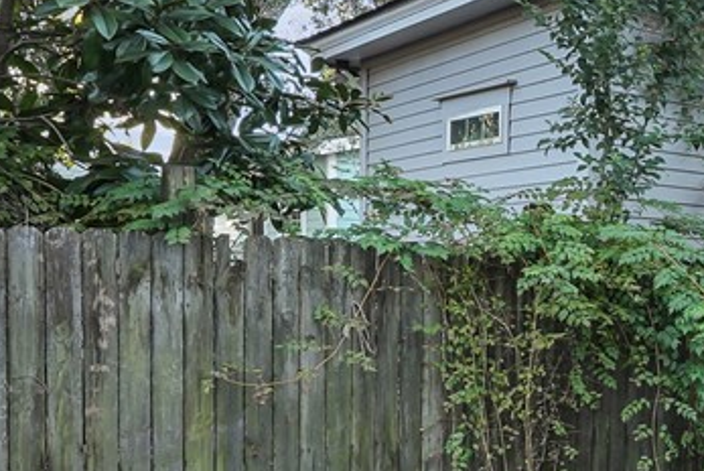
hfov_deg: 27.8
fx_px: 979
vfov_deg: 26.9
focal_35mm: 50
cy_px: 317
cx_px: 1040
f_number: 10
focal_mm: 16
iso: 320
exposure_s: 1/25
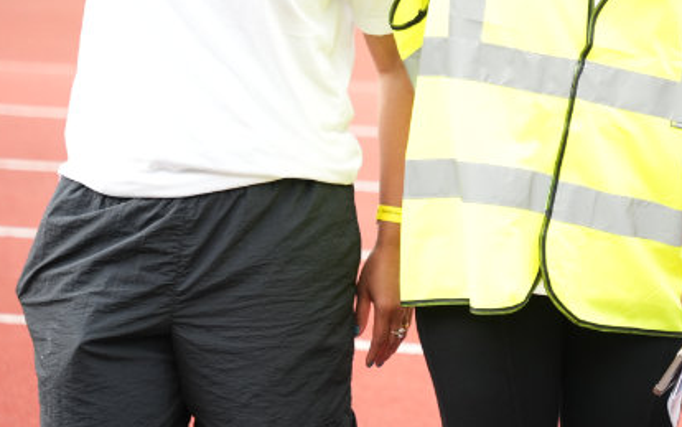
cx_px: 778
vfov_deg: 7.4
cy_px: -129
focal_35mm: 176
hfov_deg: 11.7
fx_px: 3272
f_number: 2.8
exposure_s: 1/400
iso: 400
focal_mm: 70
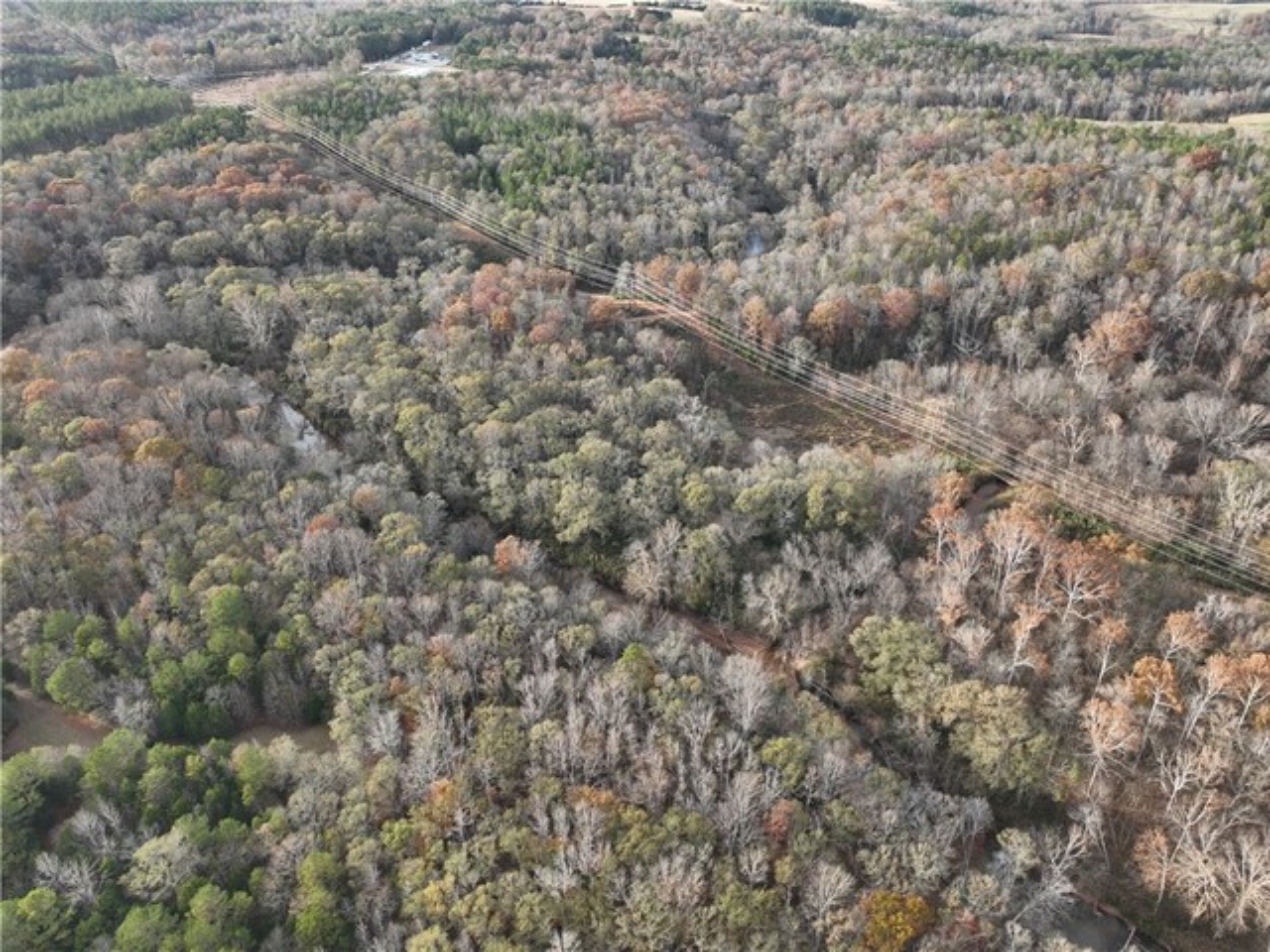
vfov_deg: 56.8
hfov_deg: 71.6
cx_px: 635
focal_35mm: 24
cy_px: 476
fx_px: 881
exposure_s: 1/40
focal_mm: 12.29
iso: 100
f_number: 2.8
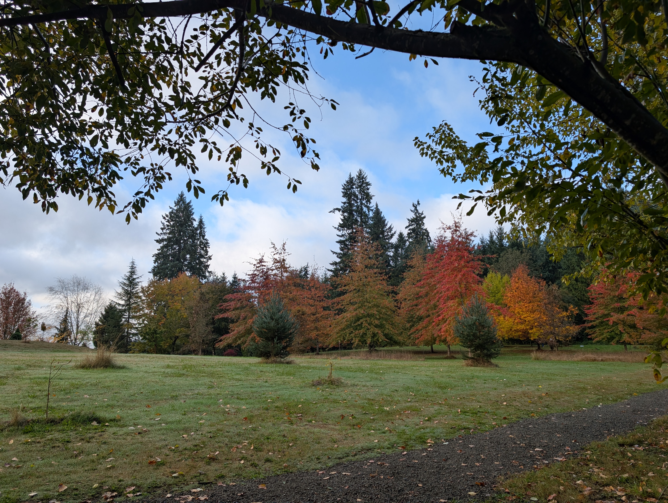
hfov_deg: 71.5
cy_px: 252
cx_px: 334
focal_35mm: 24
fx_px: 464
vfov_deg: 56.9
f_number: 1.68
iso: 22
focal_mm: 6.9
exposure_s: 1/445
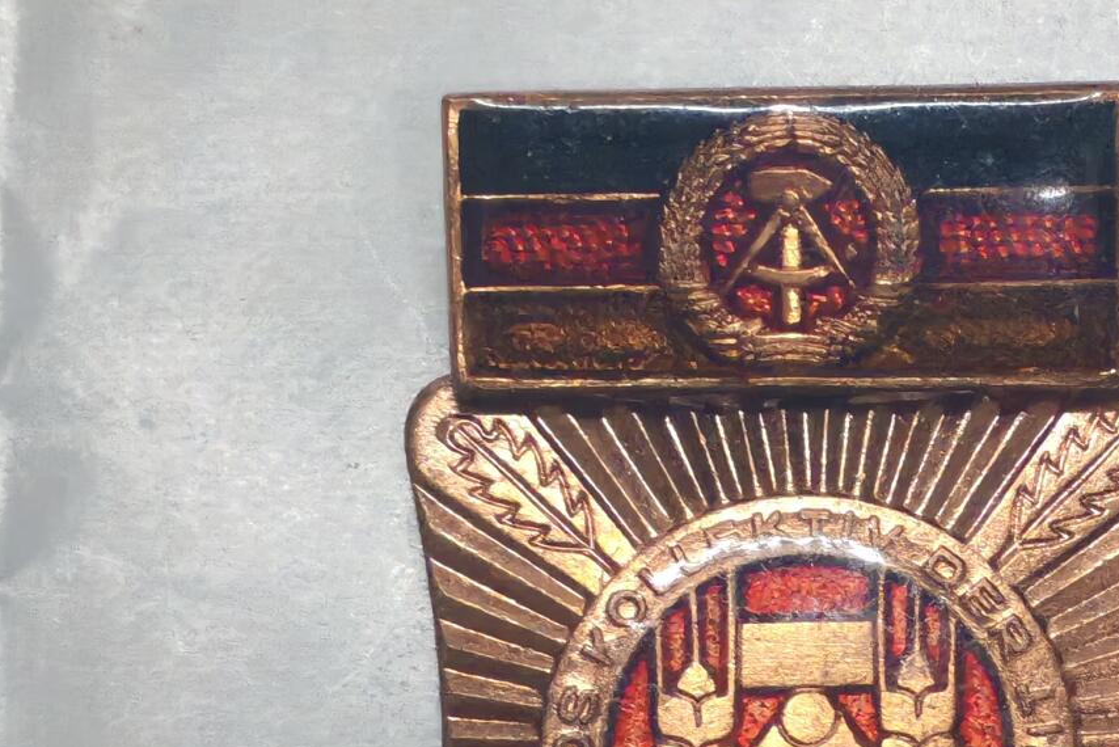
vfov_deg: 9.2
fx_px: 4633
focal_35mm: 149
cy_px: 729
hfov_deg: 13.7
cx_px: 797
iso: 800
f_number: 1.95
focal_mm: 5.52
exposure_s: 1/50
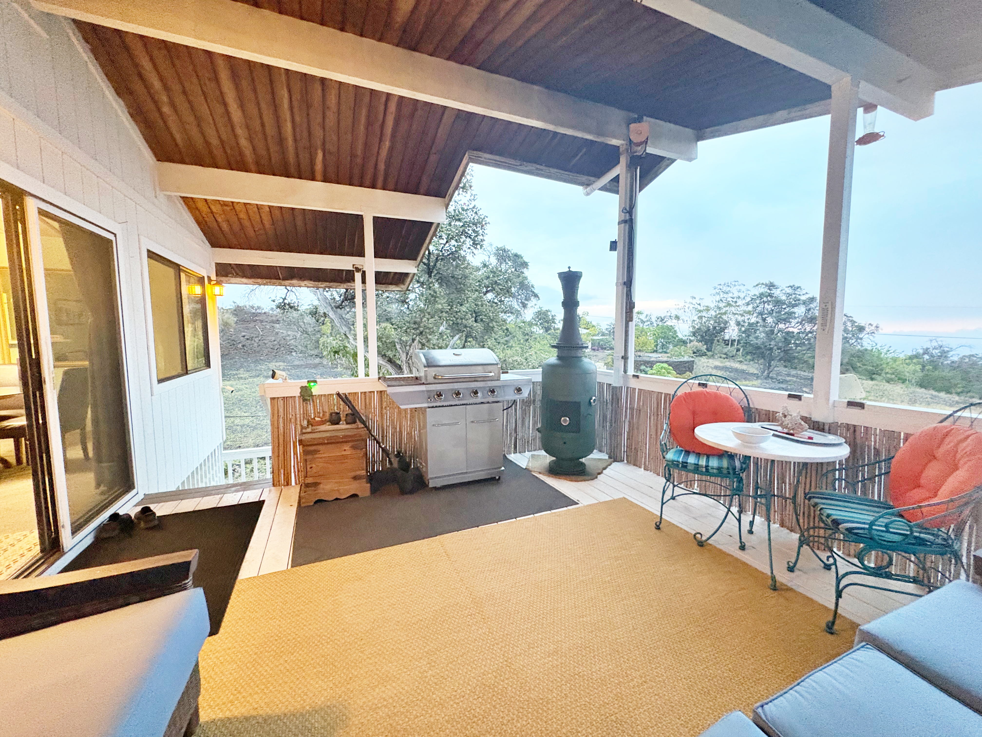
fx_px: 397
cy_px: 368
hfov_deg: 102.1
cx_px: 491
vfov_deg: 85.7
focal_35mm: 14
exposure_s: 1/60
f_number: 2.2
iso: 800
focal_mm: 2.22
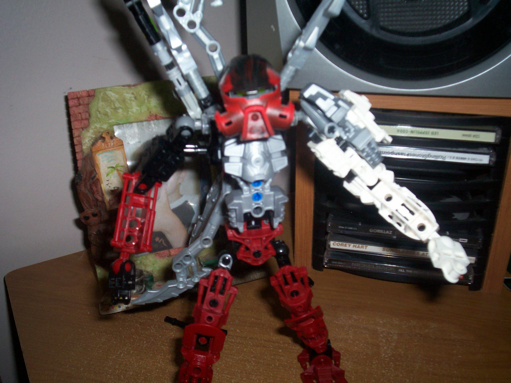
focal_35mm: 36
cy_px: 192
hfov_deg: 51.4
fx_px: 531
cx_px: 256
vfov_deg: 39.7
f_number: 4.5
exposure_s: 1/64
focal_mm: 5.9
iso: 140
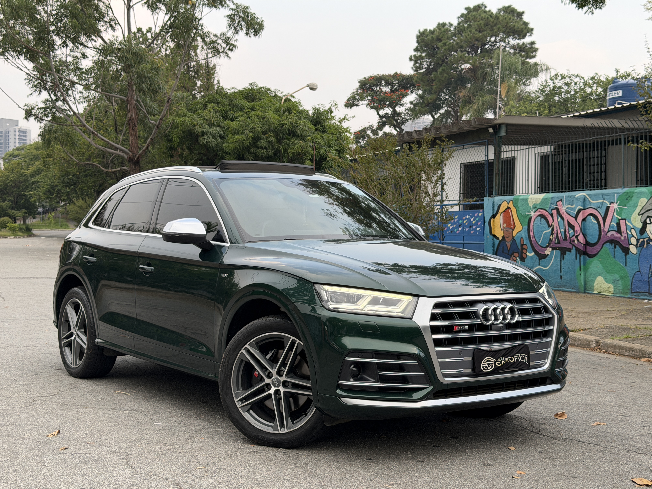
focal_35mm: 48
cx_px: 326
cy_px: 244
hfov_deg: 39.7
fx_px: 904
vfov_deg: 30.3
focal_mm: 6.76
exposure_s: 1/509
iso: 80
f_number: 1.78
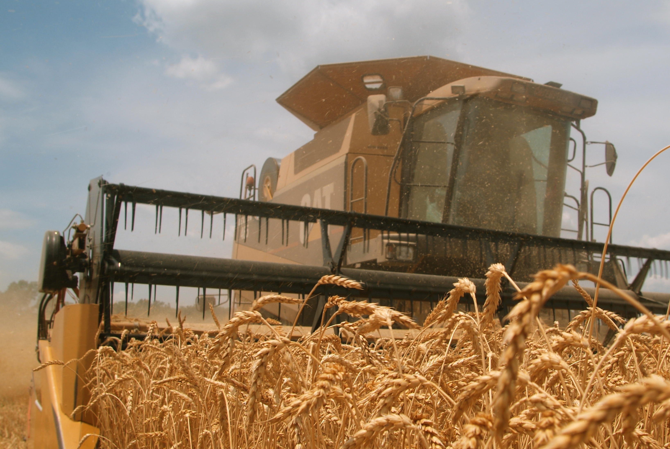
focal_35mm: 39
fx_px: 727
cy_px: 270
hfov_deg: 49.1
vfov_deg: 34.2
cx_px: 416
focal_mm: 20
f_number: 9.5
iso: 100
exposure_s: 1/60
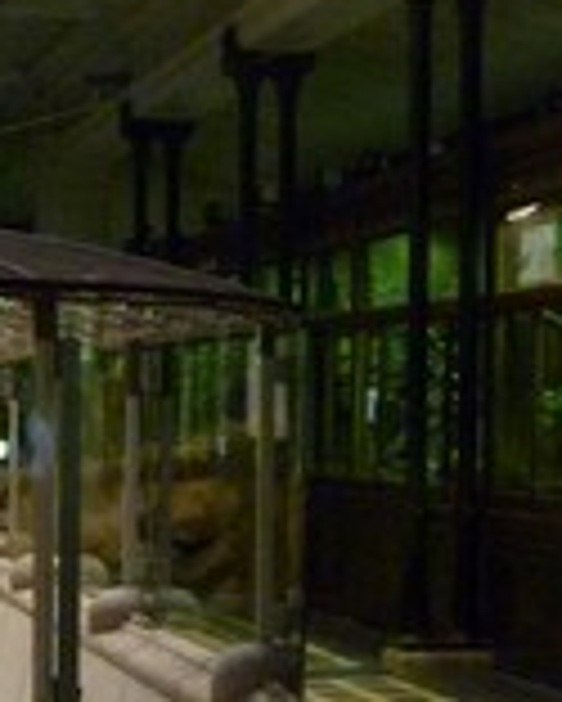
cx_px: 9
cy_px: 441
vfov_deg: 20.3
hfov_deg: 16.1
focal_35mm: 94
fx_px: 1952
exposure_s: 1/60
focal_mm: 4.5
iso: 400
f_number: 2.8
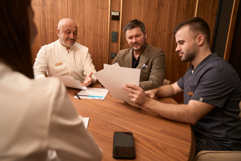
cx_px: 120
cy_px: 80
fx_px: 176
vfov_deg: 49.1
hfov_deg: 68.8
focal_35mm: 26
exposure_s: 1/250
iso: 100
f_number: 2.8
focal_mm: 26.3
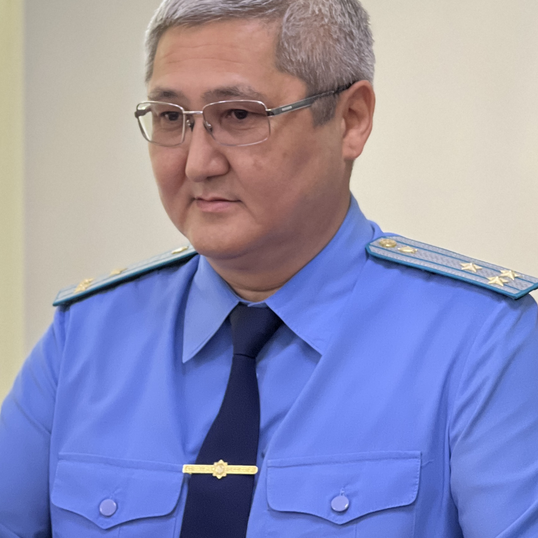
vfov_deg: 10.9
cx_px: 195
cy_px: 243
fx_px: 2813
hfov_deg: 10.9
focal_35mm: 160
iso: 320
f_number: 2.8
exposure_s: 1/33
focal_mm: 9
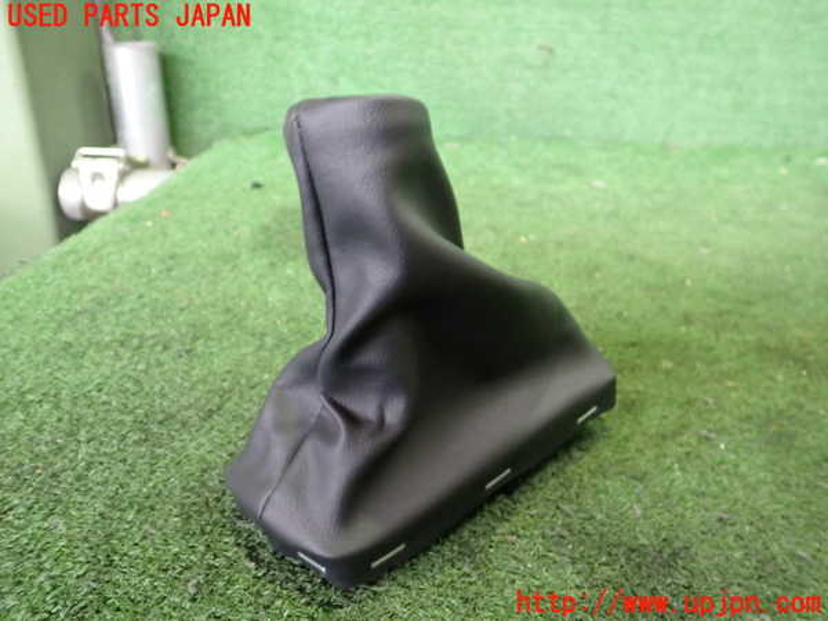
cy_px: 310
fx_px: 718
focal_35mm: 30
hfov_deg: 60.0
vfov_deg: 46.8
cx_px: 414
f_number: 2.3
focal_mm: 5.4
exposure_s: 1/30
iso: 640
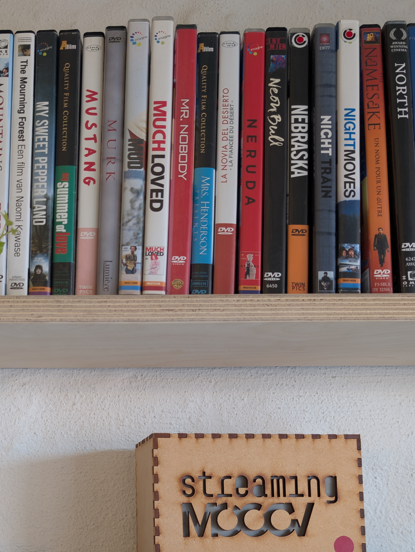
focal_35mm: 46
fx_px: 733
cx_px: 95
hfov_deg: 31.0
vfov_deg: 39.7
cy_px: 434
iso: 46
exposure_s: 1/33.3
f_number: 1.68
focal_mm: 6.9
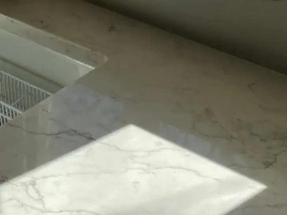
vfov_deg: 15.0
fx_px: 755
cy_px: -117
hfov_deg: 21.5
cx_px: 108
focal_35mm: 91
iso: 32
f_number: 1.8
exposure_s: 1/750
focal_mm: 4.25
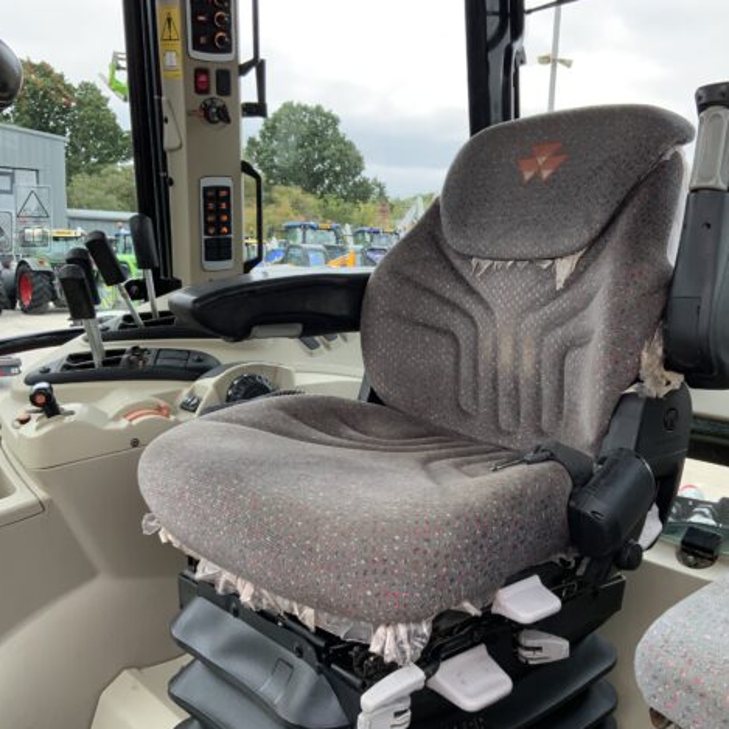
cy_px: 361
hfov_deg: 47.0
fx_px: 834
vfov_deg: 47.2
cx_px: 437
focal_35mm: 35
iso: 16
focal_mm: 3
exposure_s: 1/162
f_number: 1.8
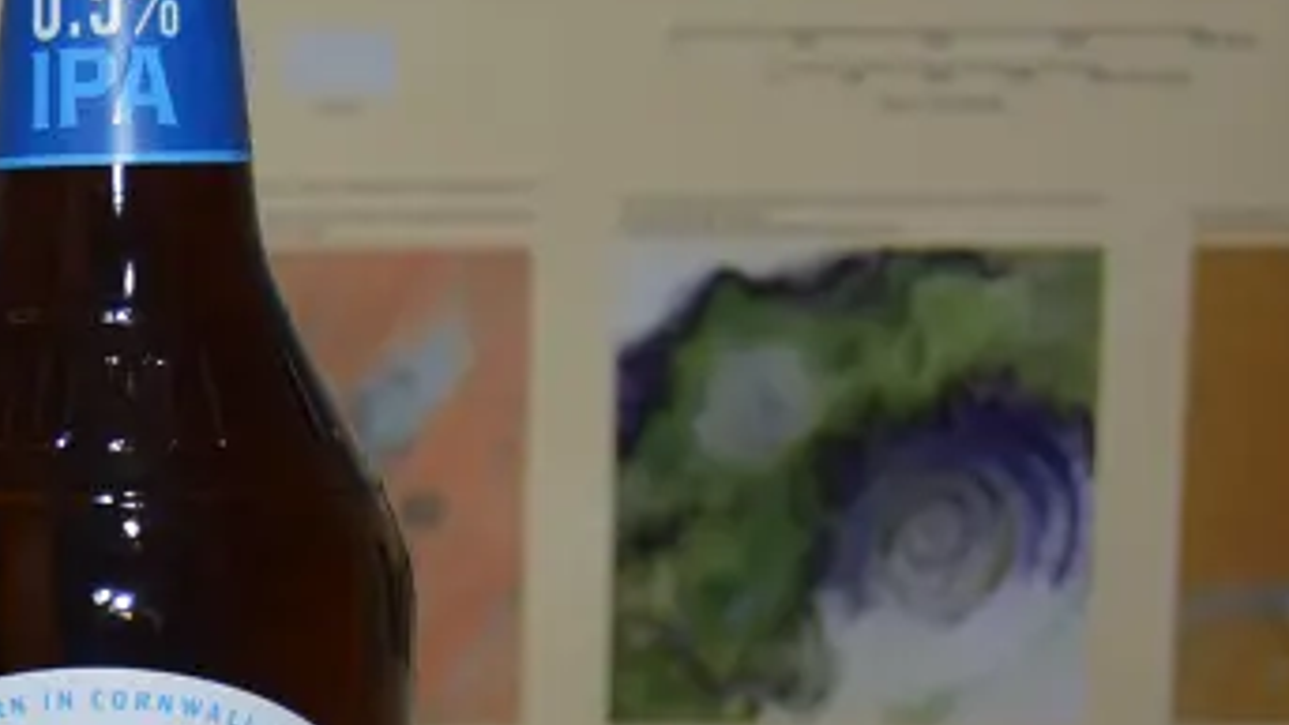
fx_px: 4170
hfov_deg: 16.9
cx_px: -225
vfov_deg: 9.8
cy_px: 806
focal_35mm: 122
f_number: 4
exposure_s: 1/80
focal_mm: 26
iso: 250
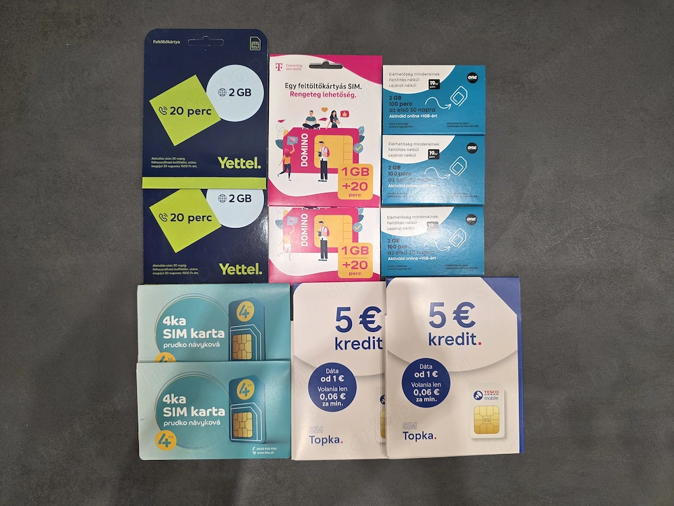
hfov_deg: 73.9
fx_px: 448
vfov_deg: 58.9
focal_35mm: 23
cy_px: 253
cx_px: 337
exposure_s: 1/100
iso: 160
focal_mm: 6.3
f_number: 1.7
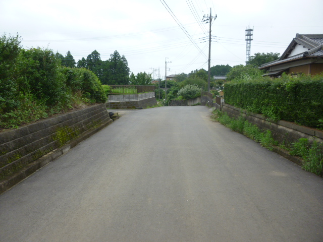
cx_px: 162
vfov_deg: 54.9
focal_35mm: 25
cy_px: 121
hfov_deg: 69.4
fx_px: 233
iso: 100
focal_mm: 4.5
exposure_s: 1/400
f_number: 3.1
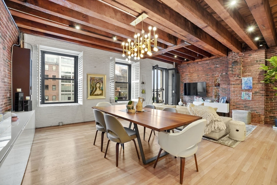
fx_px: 115
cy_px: 92
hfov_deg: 100.4
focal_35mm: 15
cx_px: 138
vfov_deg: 77.3
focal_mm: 10
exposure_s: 1/10
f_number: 9
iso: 320
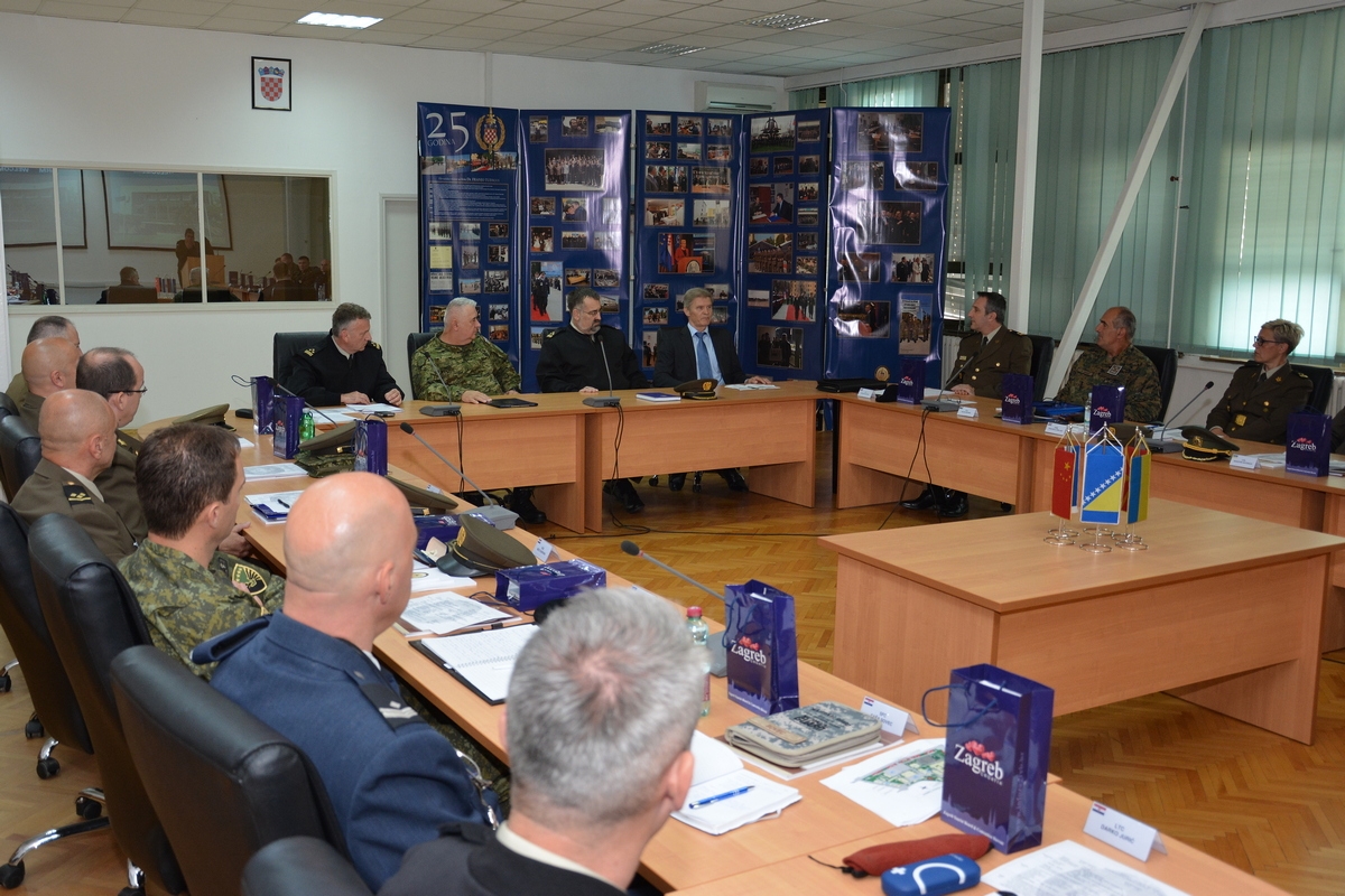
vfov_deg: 40.0
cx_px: 672
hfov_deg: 57.2
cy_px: 448
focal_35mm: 33
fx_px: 1233
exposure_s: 1/60
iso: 640
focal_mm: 22
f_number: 4
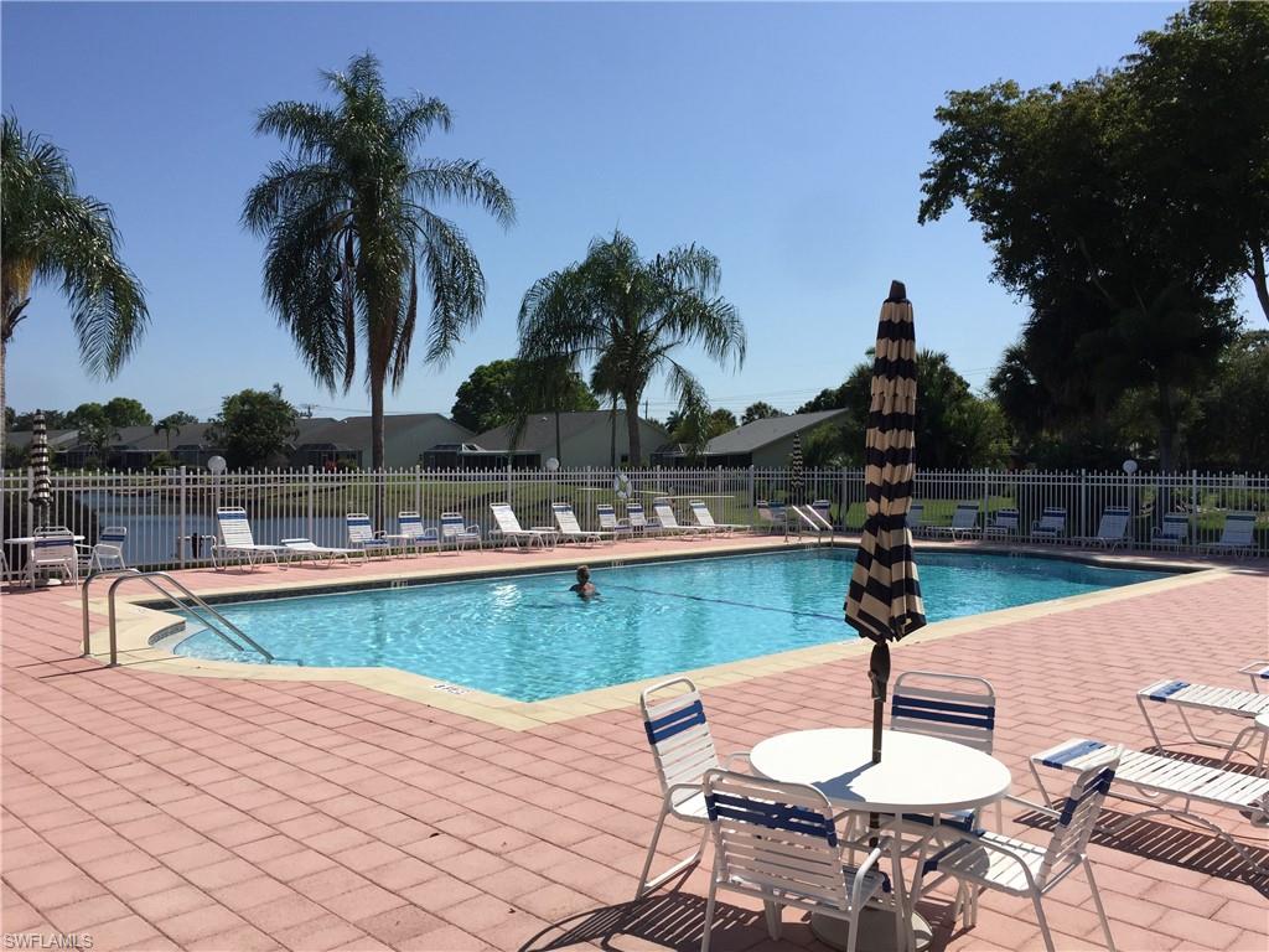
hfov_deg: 61.7
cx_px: 634
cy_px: 476
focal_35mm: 29
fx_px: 1063
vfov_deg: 48.2
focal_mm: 4.15
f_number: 2.2
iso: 32
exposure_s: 1/3597
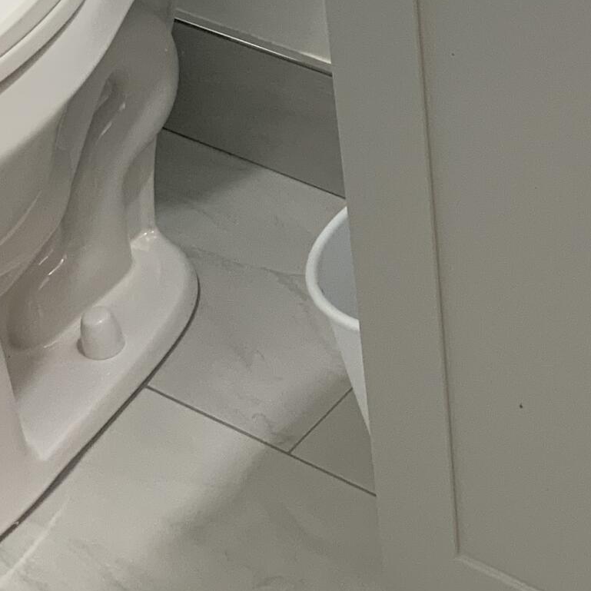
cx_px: 606
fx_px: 1932
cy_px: -28
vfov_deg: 16.9
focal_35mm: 100
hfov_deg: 17.0
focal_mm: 3
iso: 50
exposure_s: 1/60
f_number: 1.8
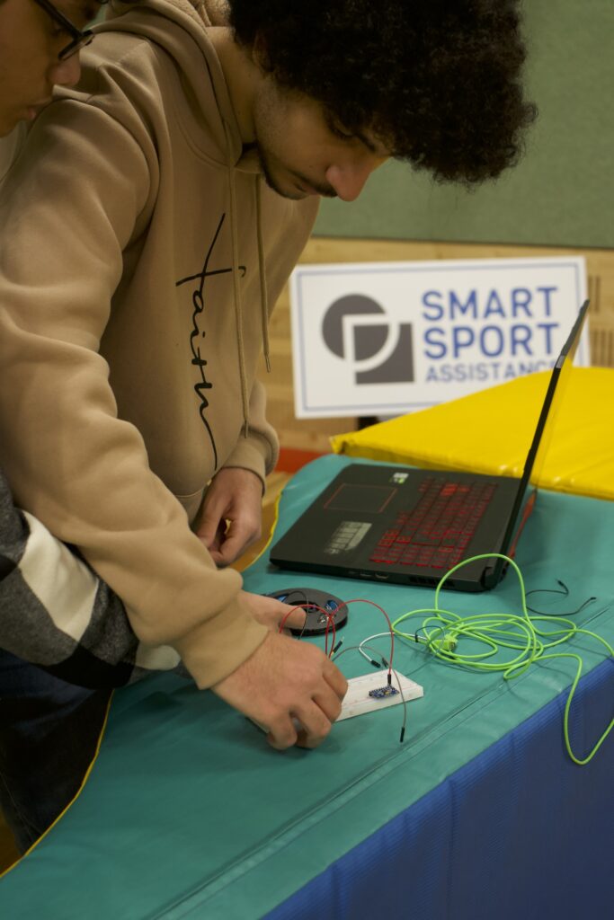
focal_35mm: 49
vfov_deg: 40.3
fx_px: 1253
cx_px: 307
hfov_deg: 27.5
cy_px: 460
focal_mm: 49
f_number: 4.5
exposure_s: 1/160
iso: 1600
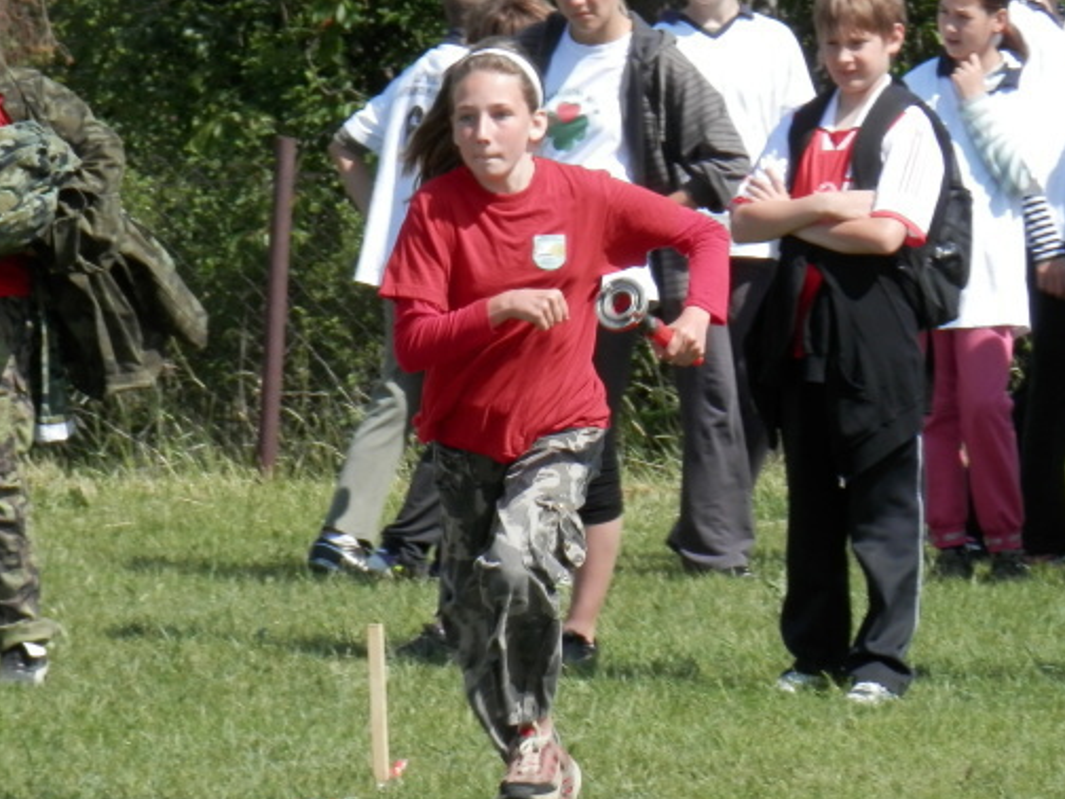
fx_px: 11199
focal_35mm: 364
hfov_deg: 5.4
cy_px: 365
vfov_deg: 4.1
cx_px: 562
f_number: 6.2
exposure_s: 1/200
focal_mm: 44.4
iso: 80
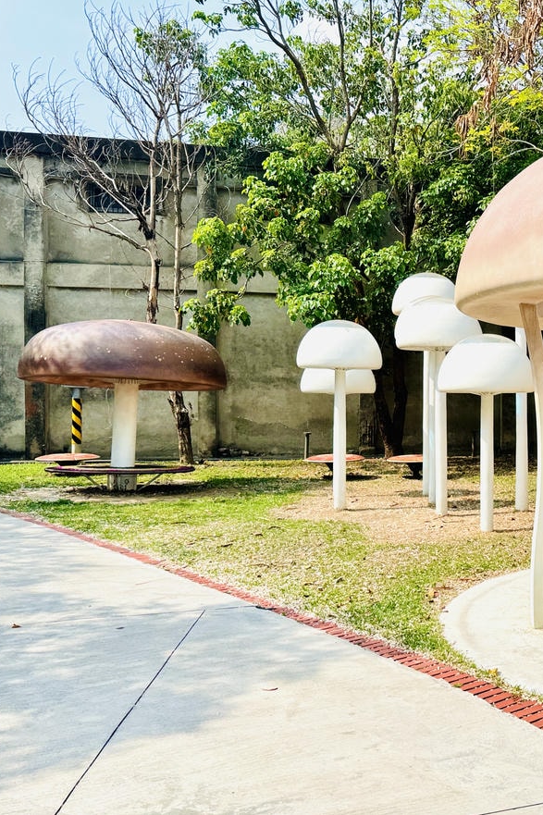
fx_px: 769
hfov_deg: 35.3
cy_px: 401
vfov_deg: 55.8
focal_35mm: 34
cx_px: 541
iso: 80
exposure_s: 1/3096
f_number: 1.78
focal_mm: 6.86
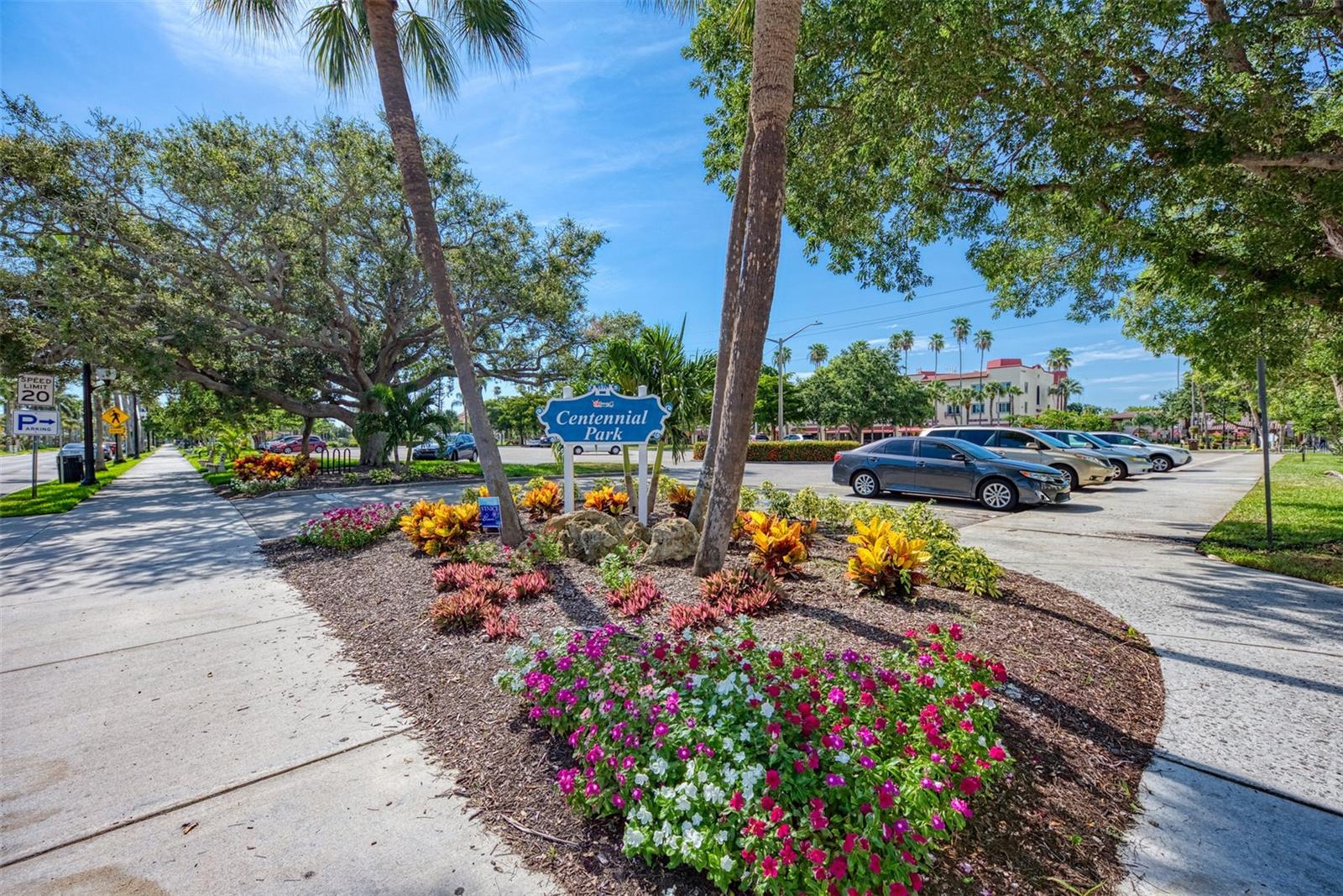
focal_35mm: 15
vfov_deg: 77.3
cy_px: 448
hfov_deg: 100.4
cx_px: 672
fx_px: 560
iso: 250
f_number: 7.1
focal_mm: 15
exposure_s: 1/800
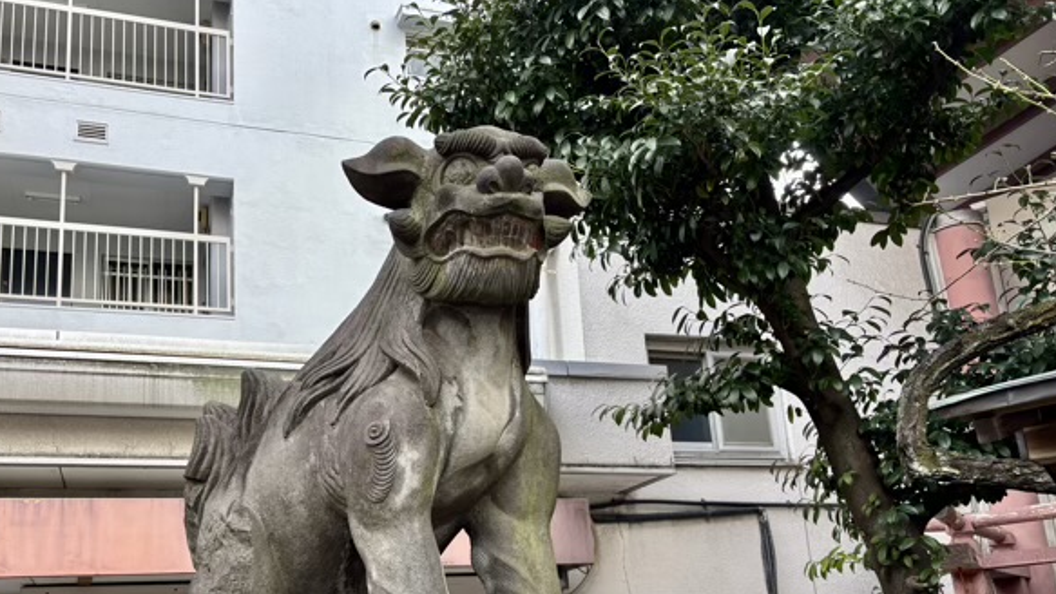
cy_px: 436
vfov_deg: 34.0
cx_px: 437
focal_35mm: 34
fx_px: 952
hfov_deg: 57.7
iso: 50
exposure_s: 1/330
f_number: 1.6
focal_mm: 5.96
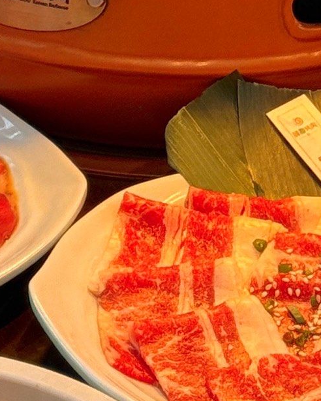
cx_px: -279
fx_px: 2470
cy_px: -145
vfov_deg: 9.1
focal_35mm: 208
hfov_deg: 7.2
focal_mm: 6.76
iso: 50
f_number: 1.78
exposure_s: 1/50
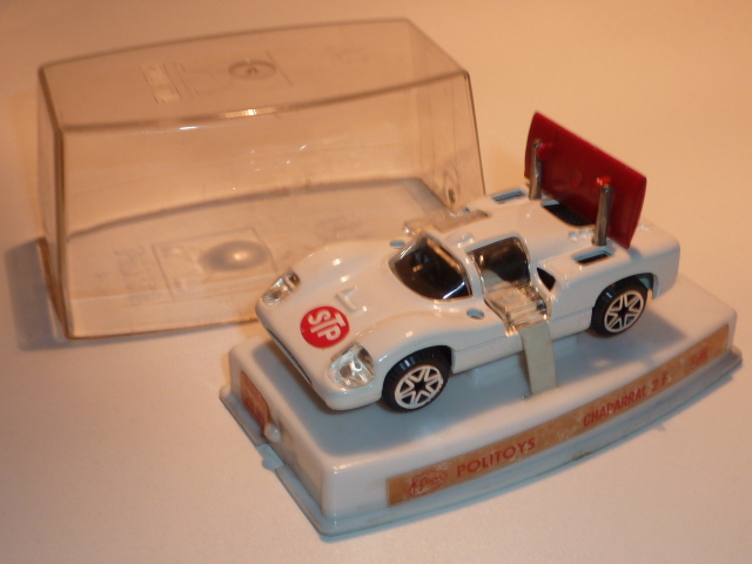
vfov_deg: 28.6
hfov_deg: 37.5
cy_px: 282
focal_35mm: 51
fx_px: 1108
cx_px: 376
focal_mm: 4.7
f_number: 3.4
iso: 100
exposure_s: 1/60
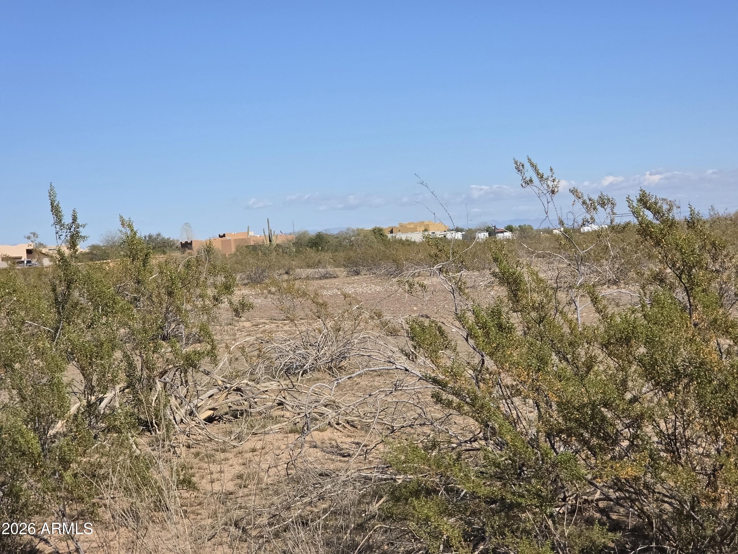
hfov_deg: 28.2
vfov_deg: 21.3
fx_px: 1471
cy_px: 277
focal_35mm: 69
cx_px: 369
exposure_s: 1/2993
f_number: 2.4
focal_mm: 7.9
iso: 50
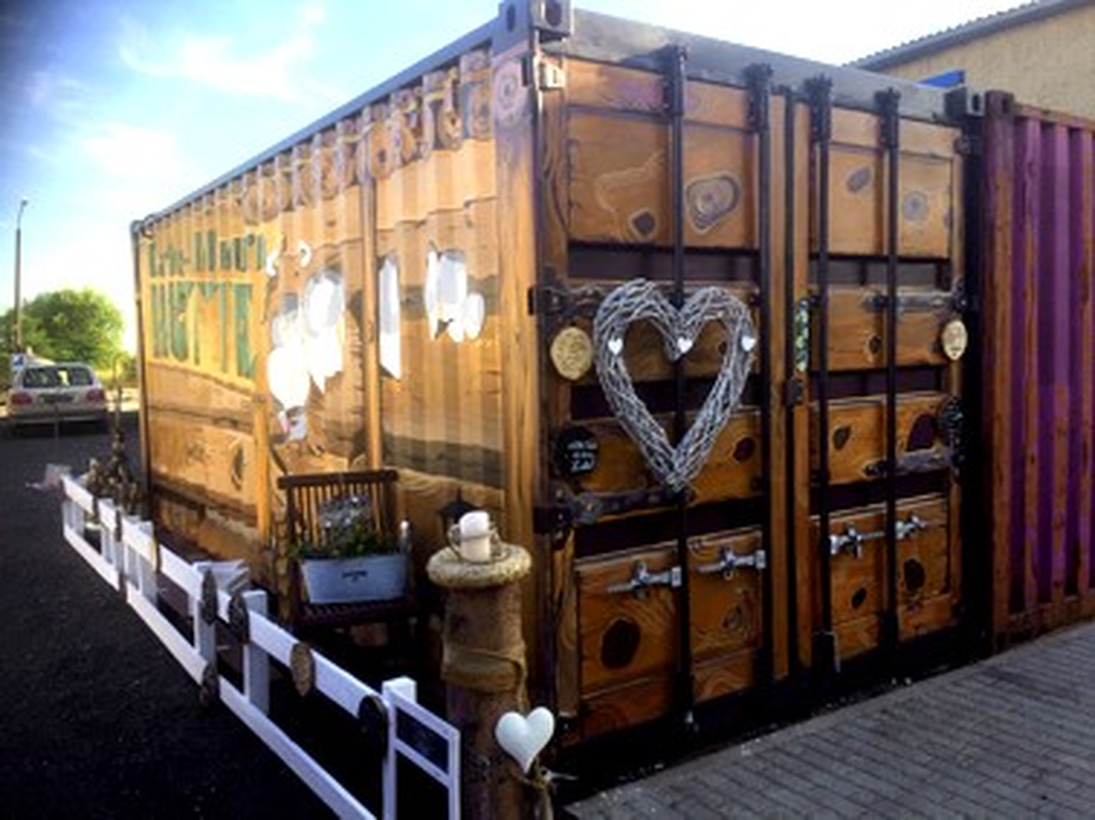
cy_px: 410
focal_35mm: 29
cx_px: 548
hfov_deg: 61.7
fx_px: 917
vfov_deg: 48.2
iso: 32
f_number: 2.2
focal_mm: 4.15
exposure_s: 1/416
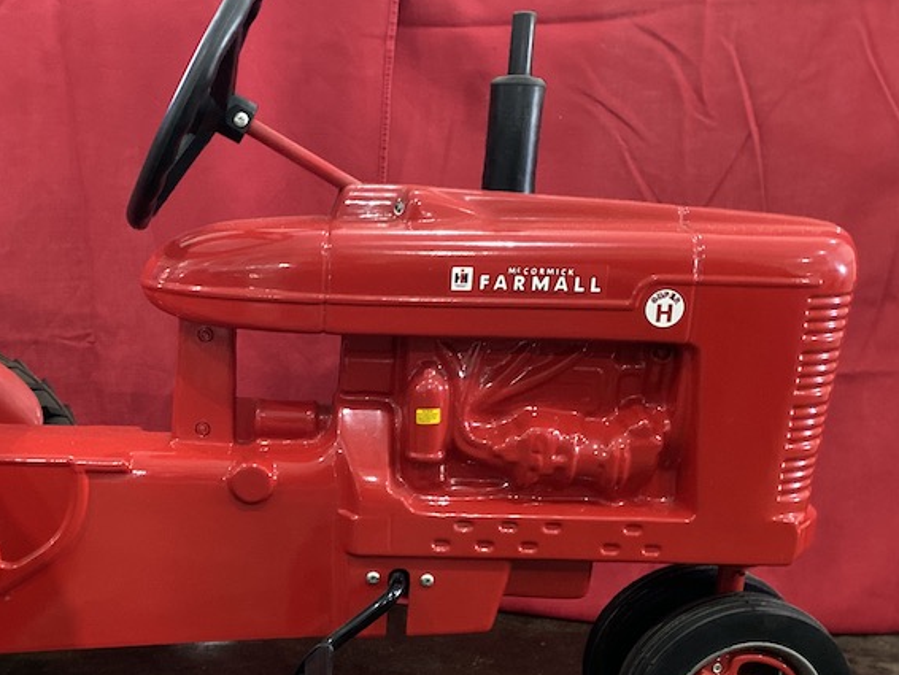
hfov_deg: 39.6
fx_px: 1221
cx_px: 251
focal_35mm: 47
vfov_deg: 30.5
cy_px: 489
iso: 800
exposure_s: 1/24
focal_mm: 4.25
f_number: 1.8
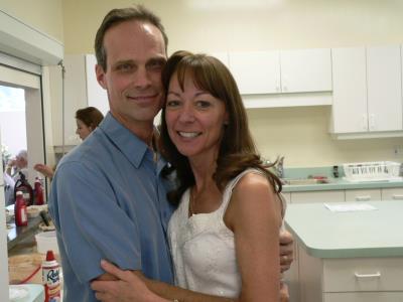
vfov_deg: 29.7
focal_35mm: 49
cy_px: 151
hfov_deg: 38.9
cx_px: 202
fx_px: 570
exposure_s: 1/40
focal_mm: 8.2
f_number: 2.8
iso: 200
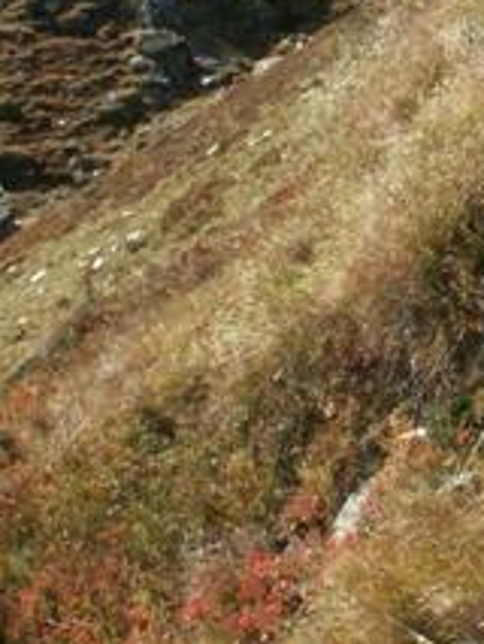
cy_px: 106
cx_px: 626
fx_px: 1956
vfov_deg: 18.5
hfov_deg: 13.6
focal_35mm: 105
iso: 50
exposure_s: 1/125
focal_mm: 5.86
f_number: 5.6
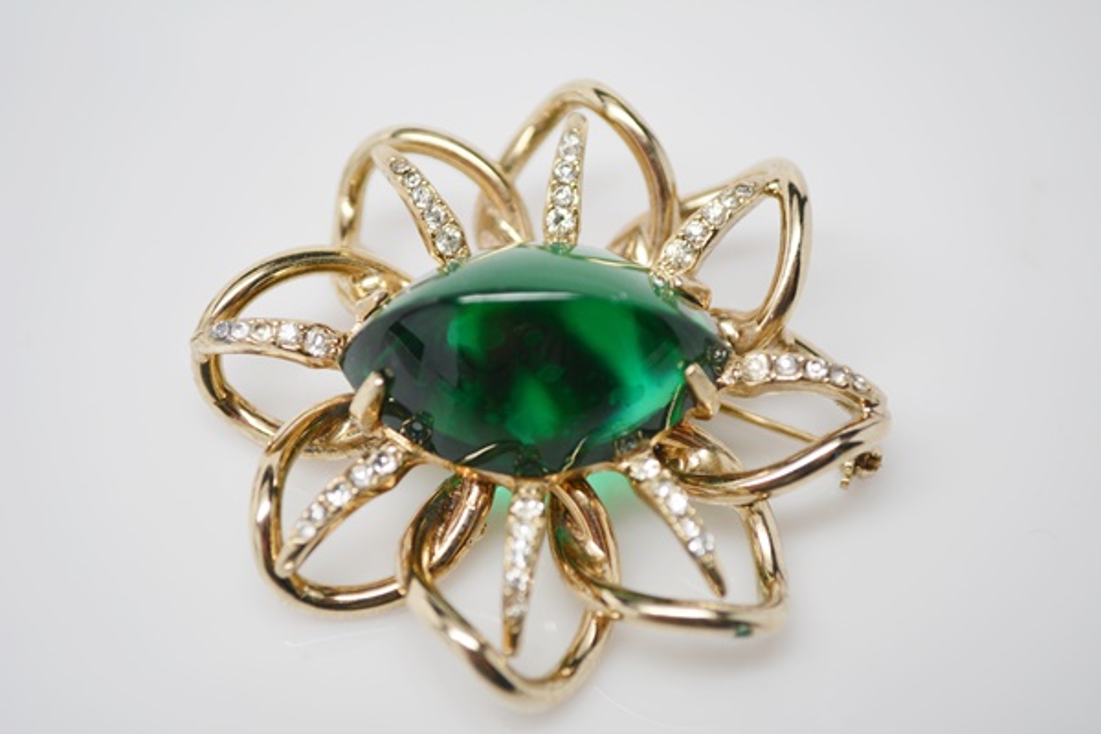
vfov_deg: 20.6
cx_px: 550
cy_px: 367
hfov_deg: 30.5
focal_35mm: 66
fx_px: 2018
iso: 400
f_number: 5.3
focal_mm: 44
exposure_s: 1/60
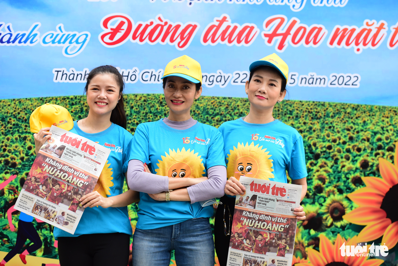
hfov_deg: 28.8
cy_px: 133
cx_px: 199
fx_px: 774
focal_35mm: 70
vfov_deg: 19.5
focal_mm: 70
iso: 1000
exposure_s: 1/320
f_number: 4.5
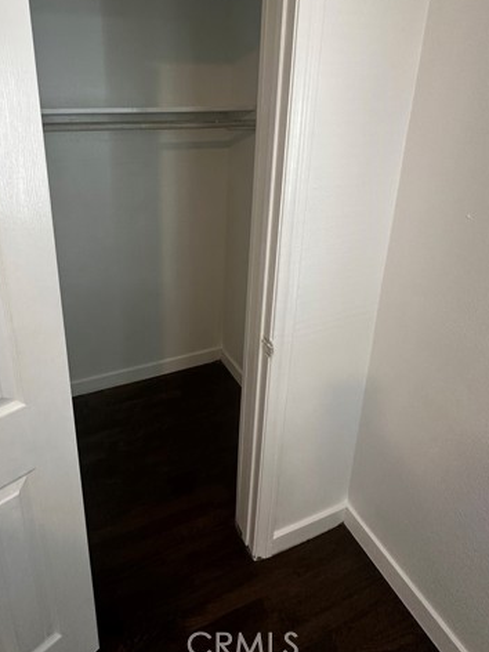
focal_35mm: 19
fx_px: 358
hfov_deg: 67.0
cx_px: 167
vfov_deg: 82.1
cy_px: 222
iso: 200
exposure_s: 1/60
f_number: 2.2
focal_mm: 2.22
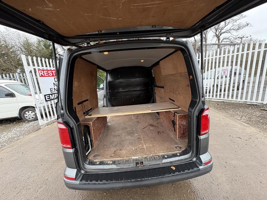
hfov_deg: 102.1
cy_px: 100
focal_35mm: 14
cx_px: 134
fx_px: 108
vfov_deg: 85.7
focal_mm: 2.22
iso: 200
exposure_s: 1/99
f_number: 2.2
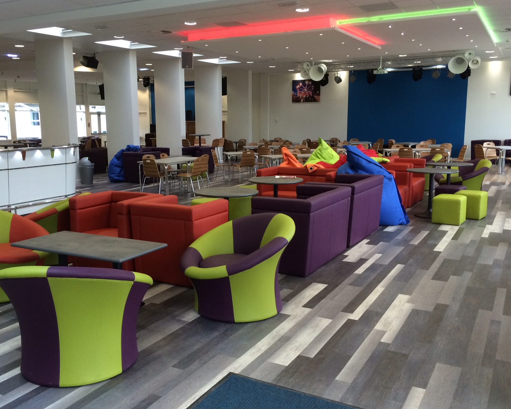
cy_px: 204
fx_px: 529
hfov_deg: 51.5
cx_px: 234
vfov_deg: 42.2
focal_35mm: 35
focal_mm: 4.12
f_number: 2.2
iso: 64
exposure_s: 1/30
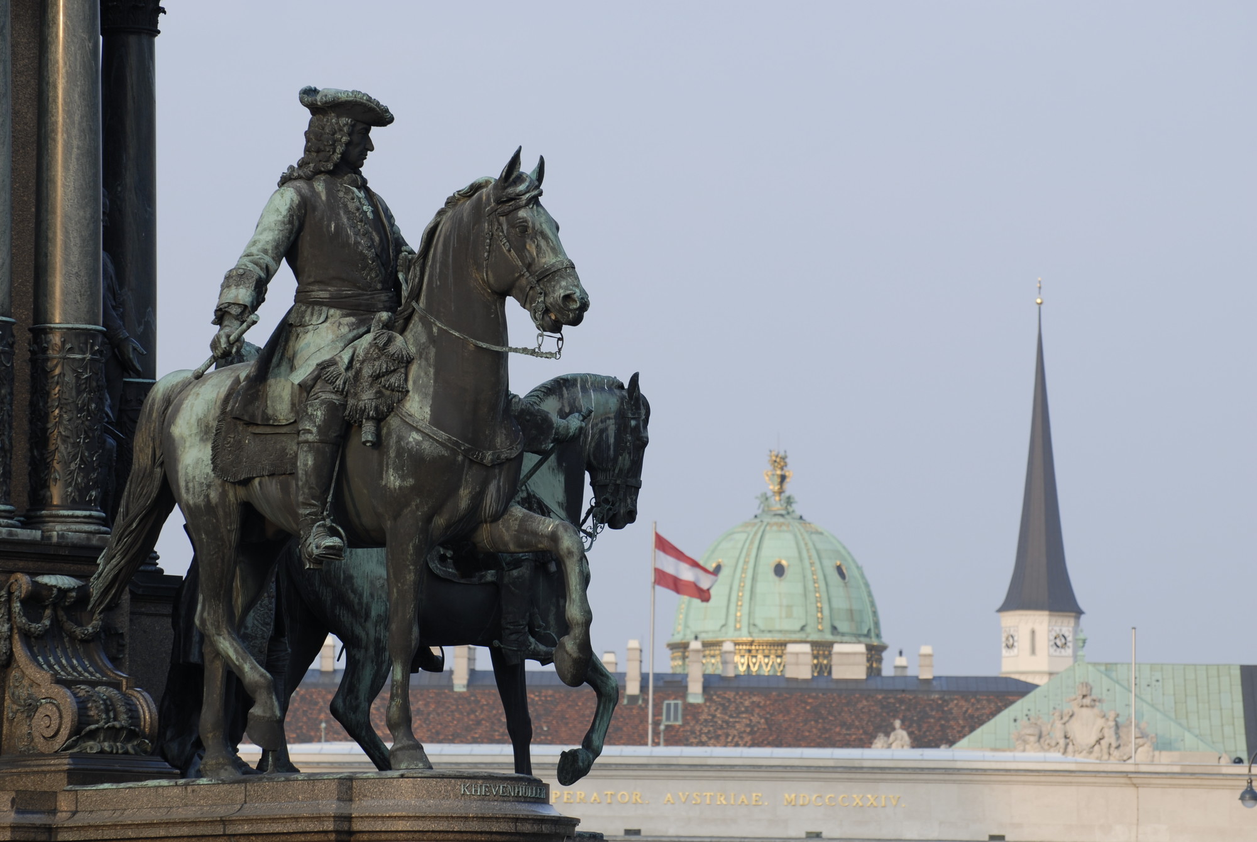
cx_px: 628
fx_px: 7342
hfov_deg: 9.8
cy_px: 421
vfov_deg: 6.6
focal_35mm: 210
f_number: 6.3
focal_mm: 140
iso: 100
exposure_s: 1/125
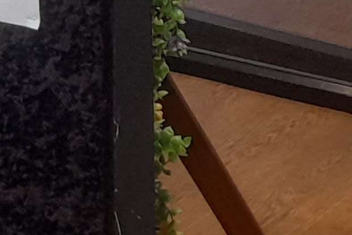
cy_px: -481
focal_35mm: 168
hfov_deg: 12.1
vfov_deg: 7.2
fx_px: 1643
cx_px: 337
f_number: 2
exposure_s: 1/50
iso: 320
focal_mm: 4.6
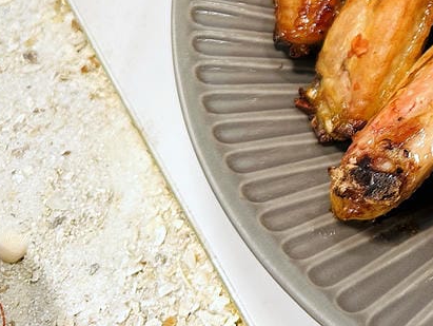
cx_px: 618
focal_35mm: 70
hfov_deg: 23.3
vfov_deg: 19.8
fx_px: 876
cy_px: -59
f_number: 1.78
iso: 80
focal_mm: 6.86
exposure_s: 1/462
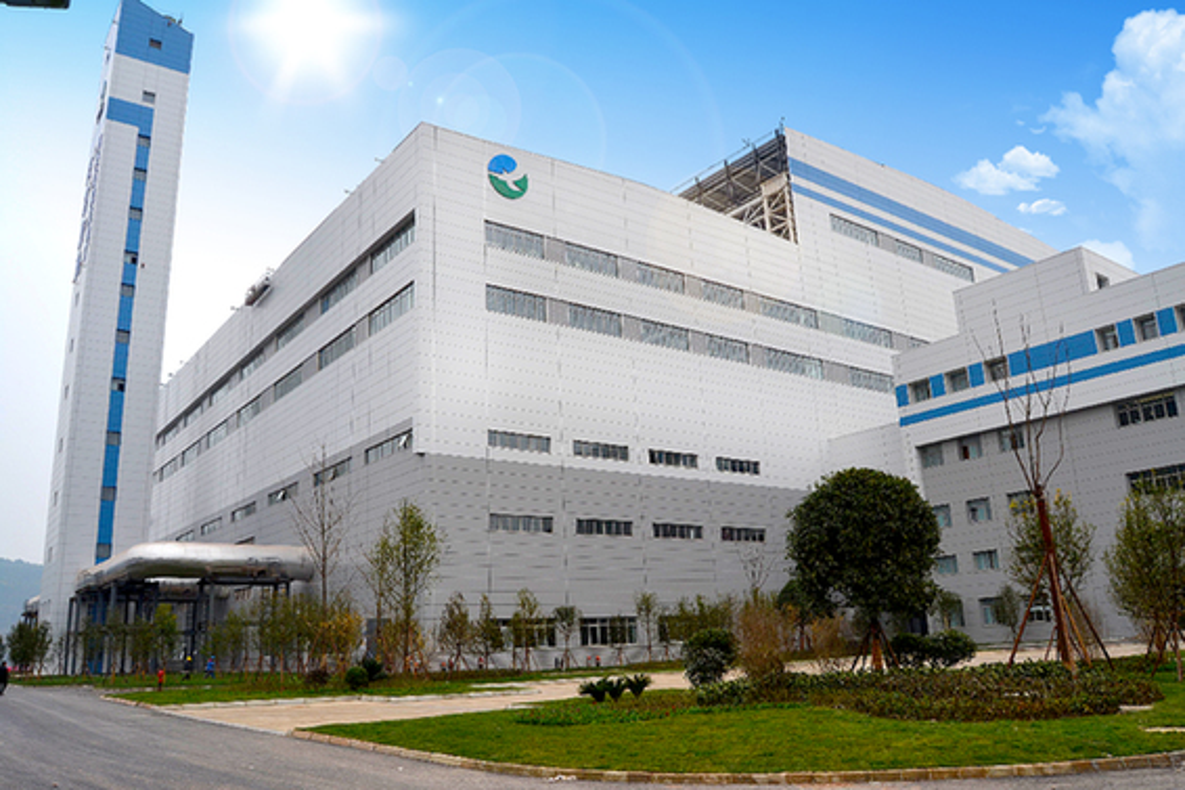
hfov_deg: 67.4
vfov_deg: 47.9
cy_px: 395
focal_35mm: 27
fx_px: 888
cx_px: 592
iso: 100
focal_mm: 18
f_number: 8
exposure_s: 1/250
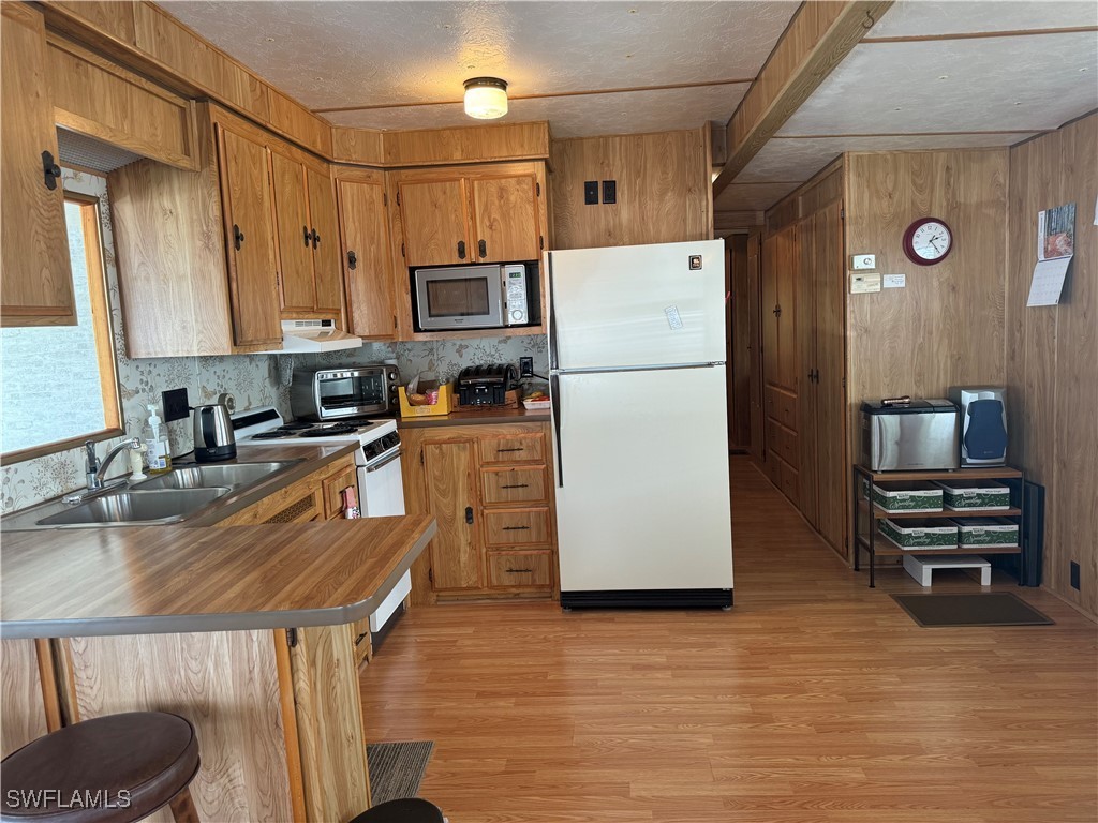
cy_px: 412
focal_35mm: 24
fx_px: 761
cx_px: 549
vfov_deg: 56.8
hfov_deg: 71.6
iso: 200
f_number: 1.78
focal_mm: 6.76
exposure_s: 1/120
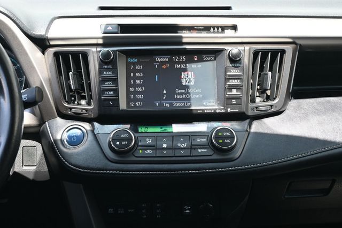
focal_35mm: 56
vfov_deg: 24.4
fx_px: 527
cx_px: 171
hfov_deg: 36.0
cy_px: 114
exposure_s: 1/125
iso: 900
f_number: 5.3
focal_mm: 37
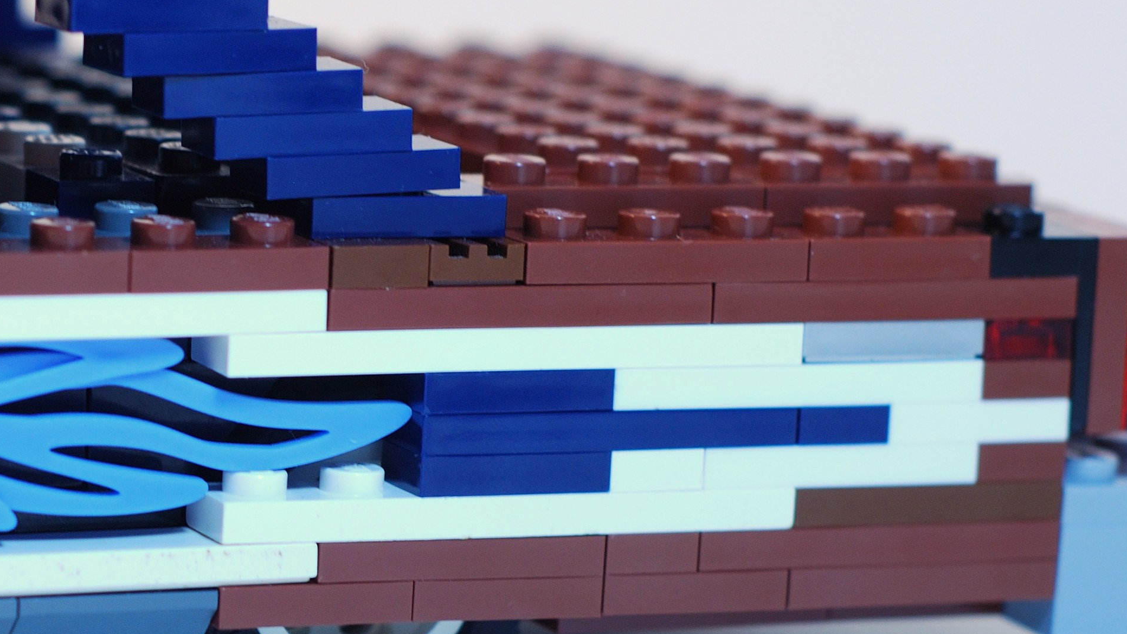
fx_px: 4781
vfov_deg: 7.6
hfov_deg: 13.3
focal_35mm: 160
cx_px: 107
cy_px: 462
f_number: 4
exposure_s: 1/50
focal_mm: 50
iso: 200
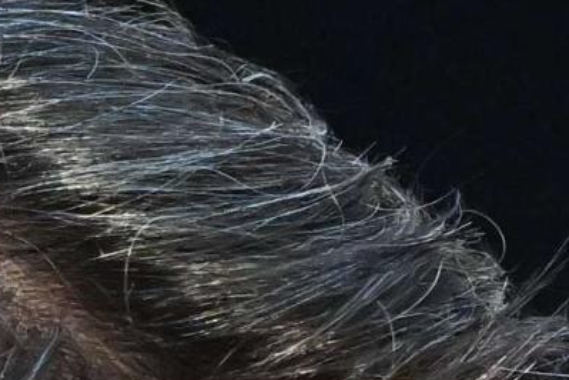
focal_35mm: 2015
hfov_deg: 1.0
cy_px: 1017
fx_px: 31846
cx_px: 118
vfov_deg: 0.7
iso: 3200
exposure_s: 1/160
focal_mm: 175
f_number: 4
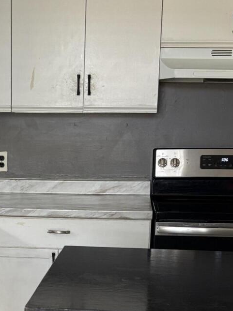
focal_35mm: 81
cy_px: 263
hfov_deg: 18.0
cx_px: 43
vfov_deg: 23.7
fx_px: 727
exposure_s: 1/101
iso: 125
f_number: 1.6
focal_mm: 5.96
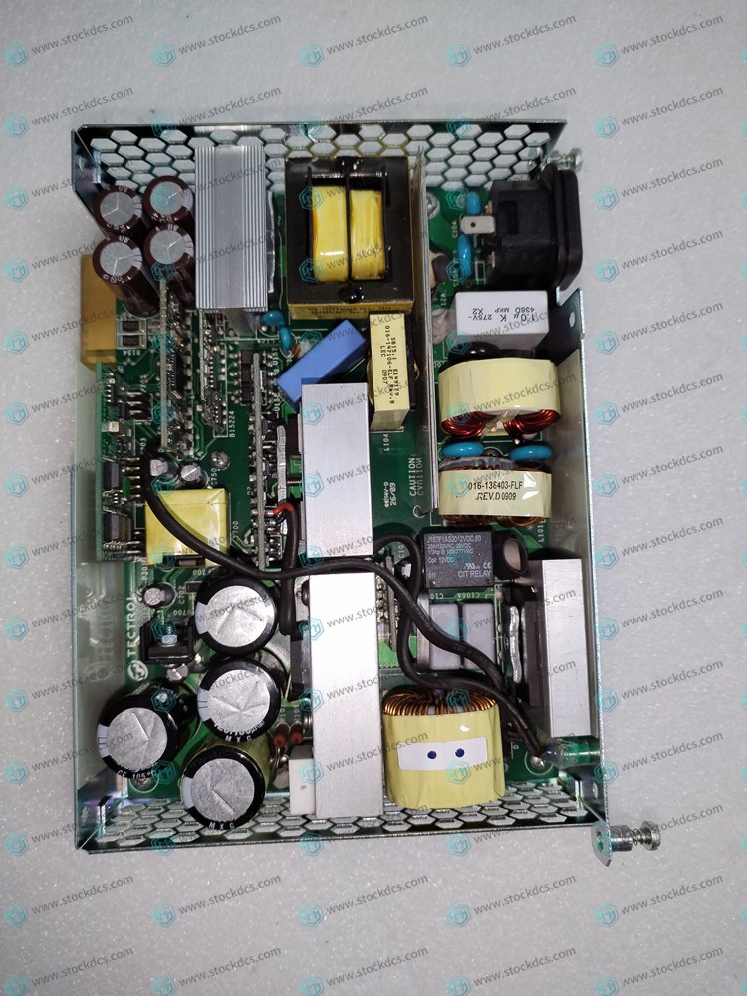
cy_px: 498
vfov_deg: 67.3
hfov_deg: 53.1
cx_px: 374
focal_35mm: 26
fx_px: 748
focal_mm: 4.75
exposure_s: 1/50
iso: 250
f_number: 1.8
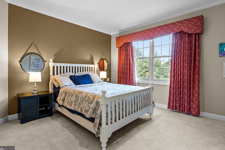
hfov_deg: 90.0
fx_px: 112
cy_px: 75
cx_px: 108
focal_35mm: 18
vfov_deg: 67.4
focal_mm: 17
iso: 400
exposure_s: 1/6
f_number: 8
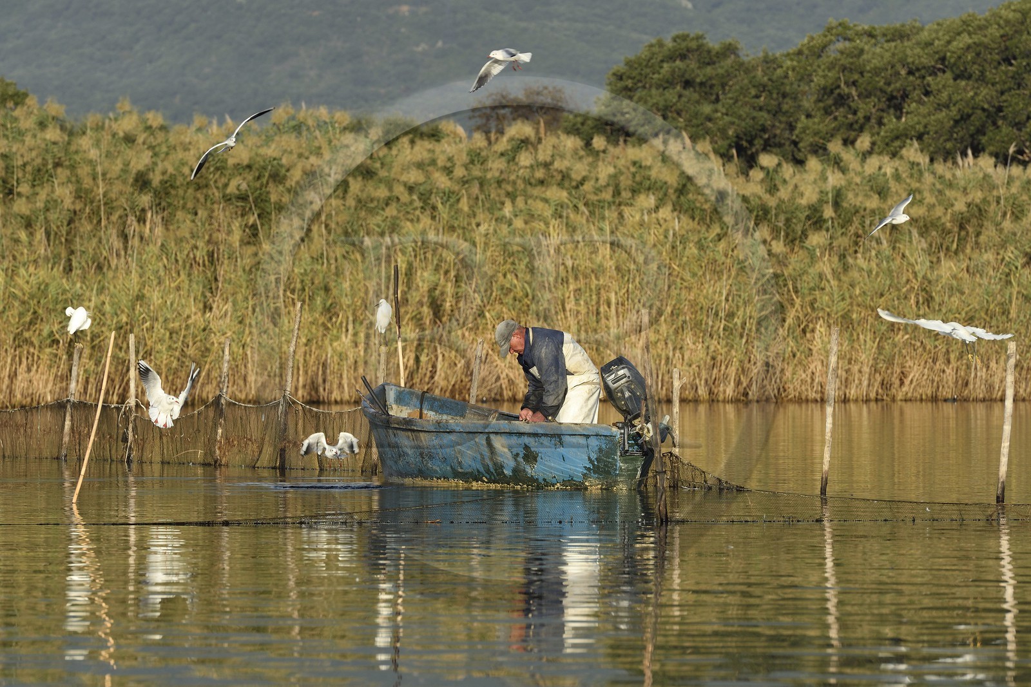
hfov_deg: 7.4
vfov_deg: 4.9
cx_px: 516
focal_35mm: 280
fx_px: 8017
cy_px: 344
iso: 400
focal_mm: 280
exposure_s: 1/400
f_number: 11
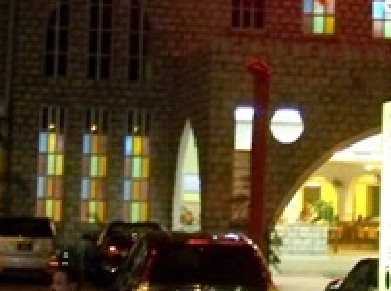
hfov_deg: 17.6
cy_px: 103
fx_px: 1263
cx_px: 217
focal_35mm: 112
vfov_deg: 13.2
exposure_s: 1/30
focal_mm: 5.85
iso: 400
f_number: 2.8
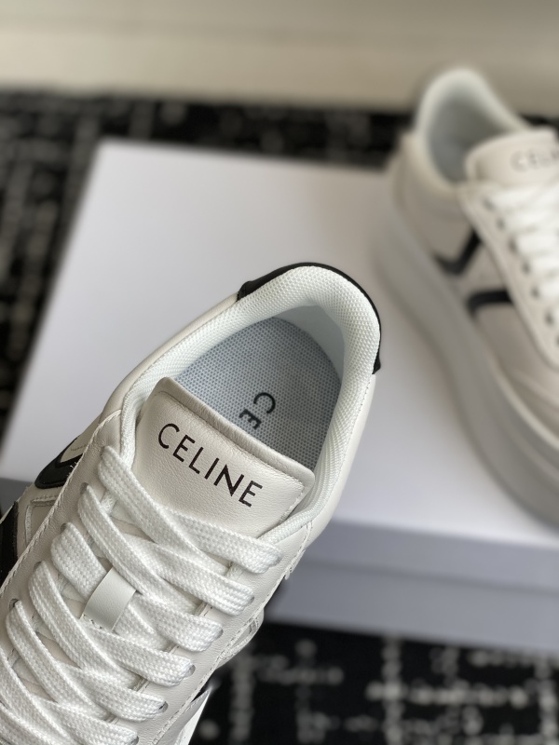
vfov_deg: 36.8
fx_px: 1120
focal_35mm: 52
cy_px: 372
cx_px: 280
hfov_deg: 28.0
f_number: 2
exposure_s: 1/326
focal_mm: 6
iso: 20
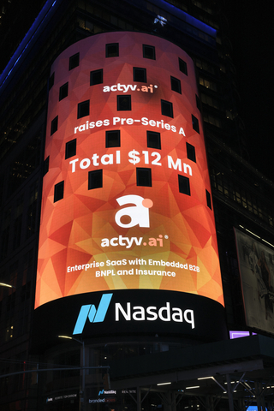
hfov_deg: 32.6
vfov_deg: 47.4
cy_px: 206
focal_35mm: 41
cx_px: 137
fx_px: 468
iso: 400
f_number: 5.6
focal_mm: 27
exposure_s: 1/250
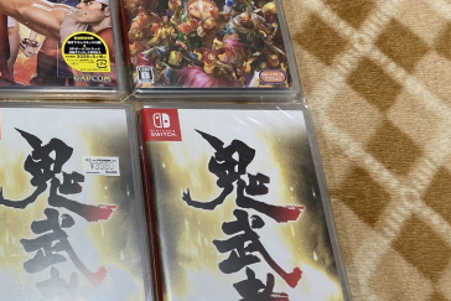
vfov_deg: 21.0
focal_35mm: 64
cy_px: 62
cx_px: -43
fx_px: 802
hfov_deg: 28.6
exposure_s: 1/50
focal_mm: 3.99
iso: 80
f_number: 1.8
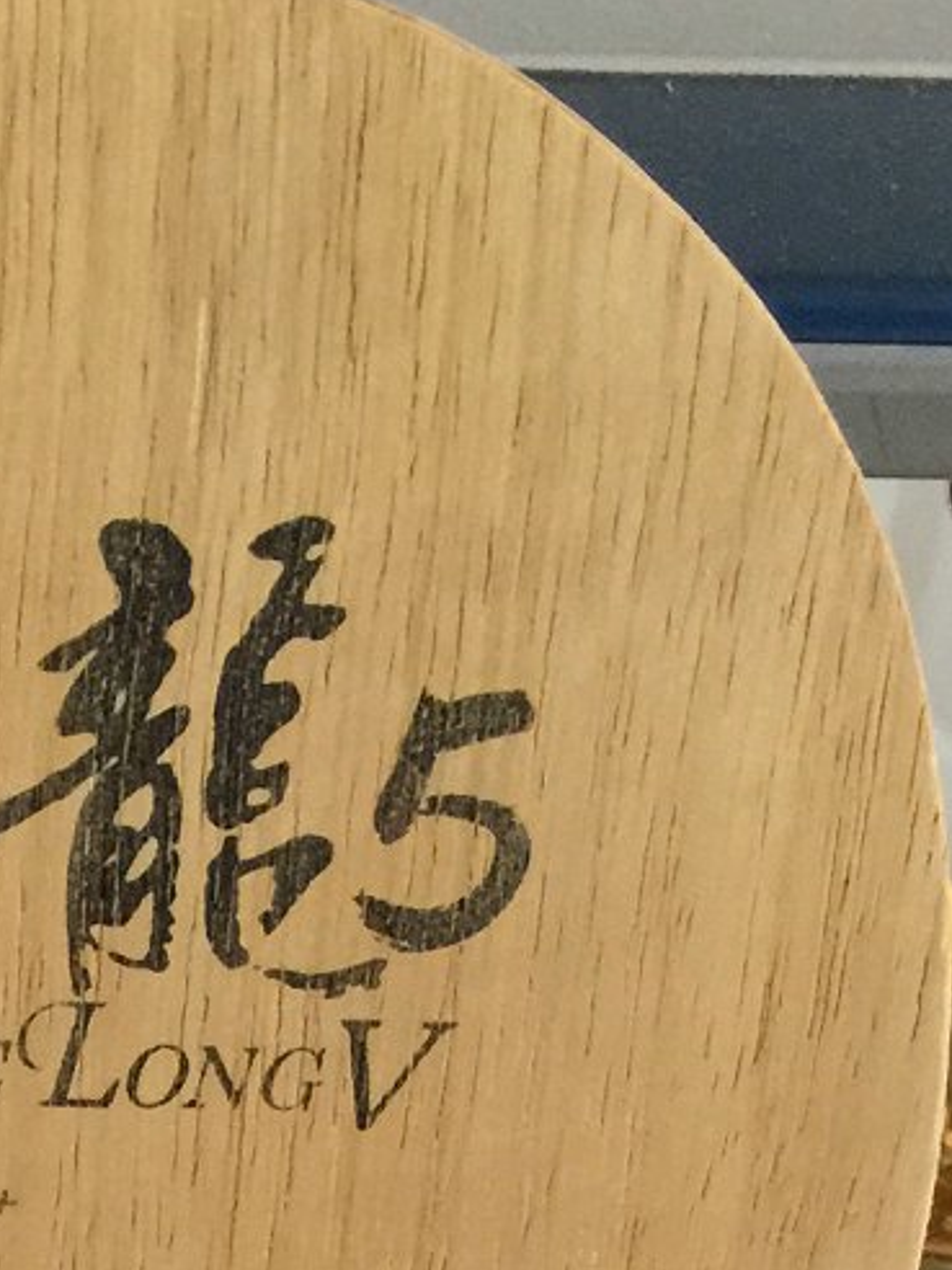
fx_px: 3887
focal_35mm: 106
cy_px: 2109
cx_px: -90
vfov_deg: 16.3
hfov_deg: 13.7
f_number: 2.2
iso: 100
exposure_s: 1/15
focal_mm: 4.15
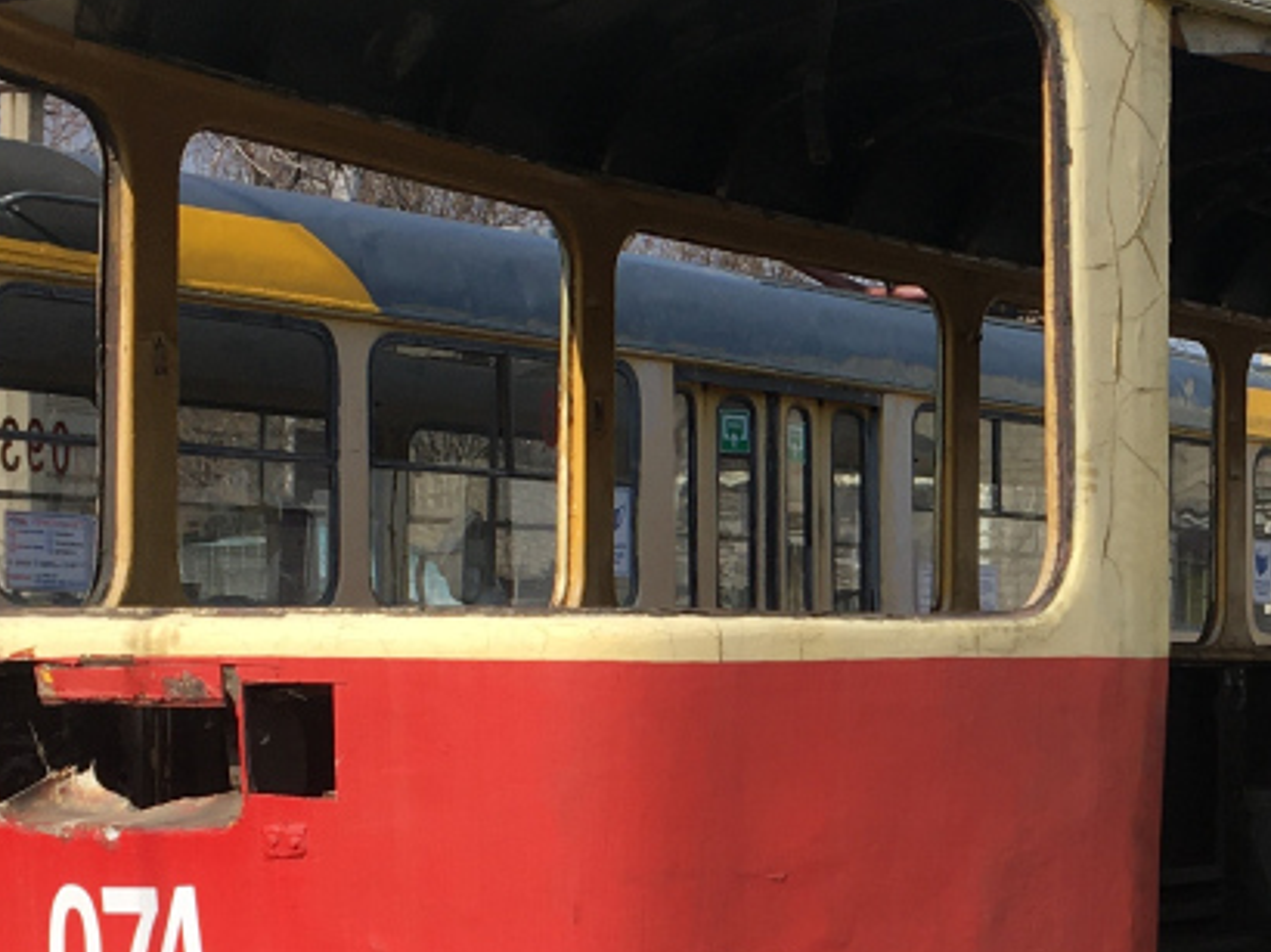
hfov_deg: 20.8
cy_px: 743
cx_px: 1203
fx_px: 3376
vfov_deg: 15.9
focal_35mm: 92
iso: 25
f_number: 2.2
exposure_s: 1/1538
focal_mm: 4.15
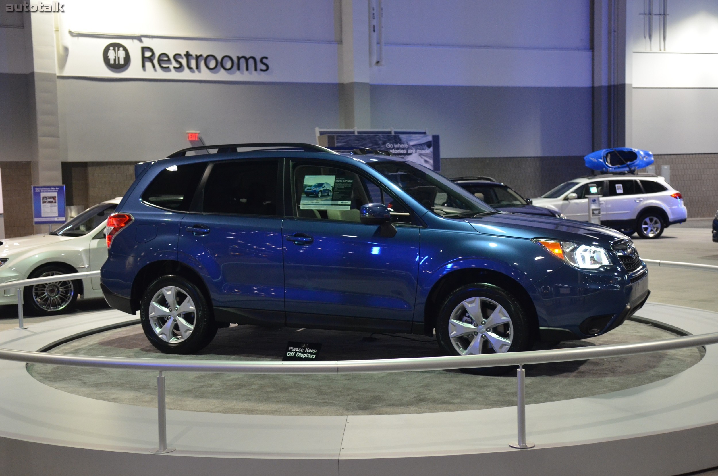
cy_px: 238
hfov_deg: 42.4
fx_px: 926
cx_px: 359
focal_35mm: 46
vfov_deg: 28.8
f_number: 2.8
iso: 1600
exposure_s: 1/40
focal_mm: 31
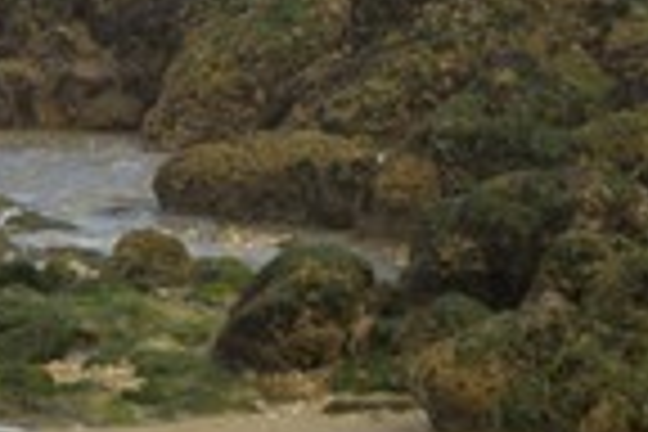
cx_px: -92
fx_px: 15767
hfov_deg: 2.4
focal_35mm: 876
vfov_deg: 1.6
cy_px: -58
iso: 100
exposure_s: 1/160
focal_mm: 200
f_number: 5.6
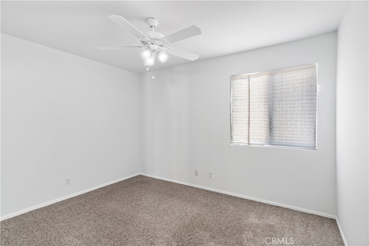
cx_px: 184
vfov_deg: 70.5
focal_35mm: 17
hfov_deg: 93.3
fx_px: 174
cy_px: 123
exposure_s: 1/2
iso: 400
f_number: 5.6
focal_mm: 17
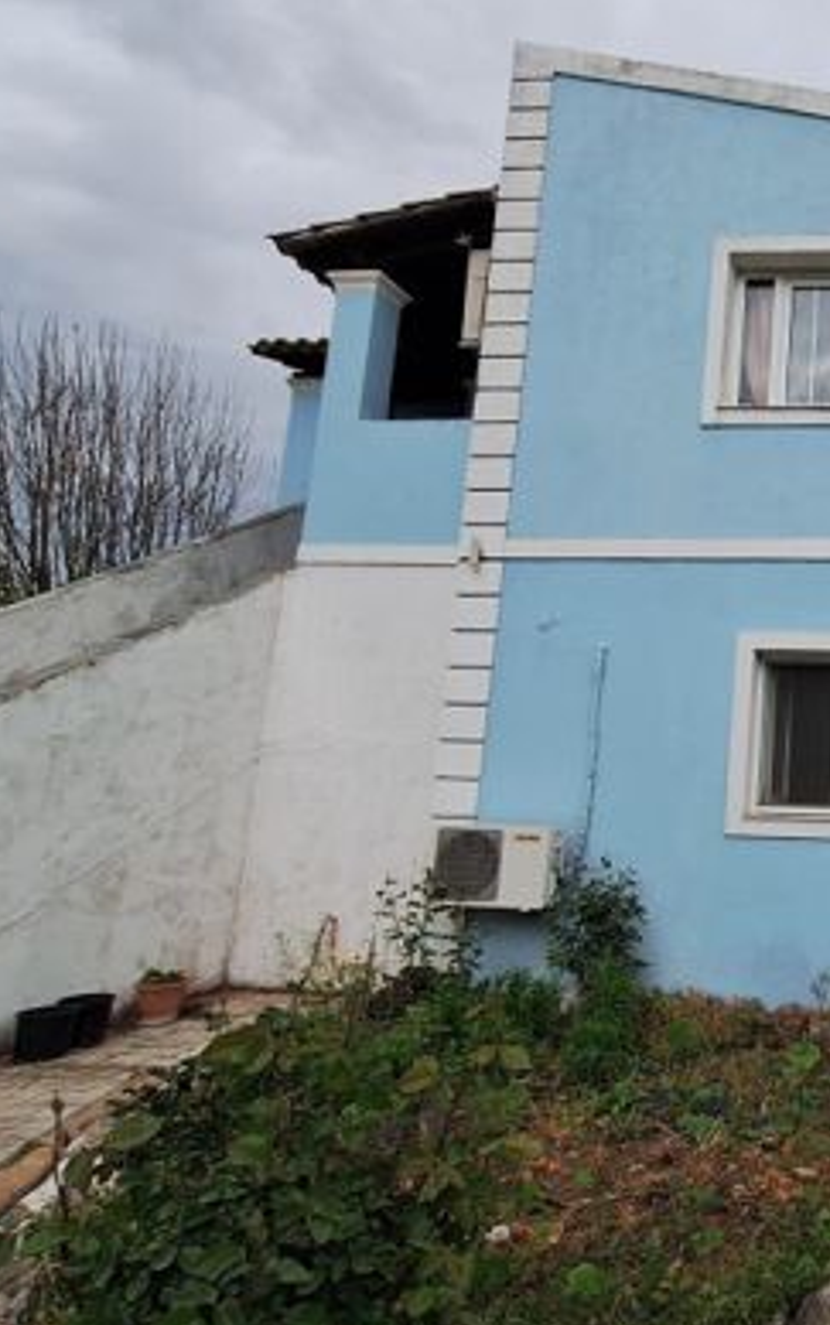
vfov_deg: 72.4
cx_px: 944
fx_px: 903
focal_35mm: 25
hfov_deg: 39.1
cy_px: 611
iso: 40
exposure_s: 1/1653
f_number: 2.2
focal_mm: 1.74
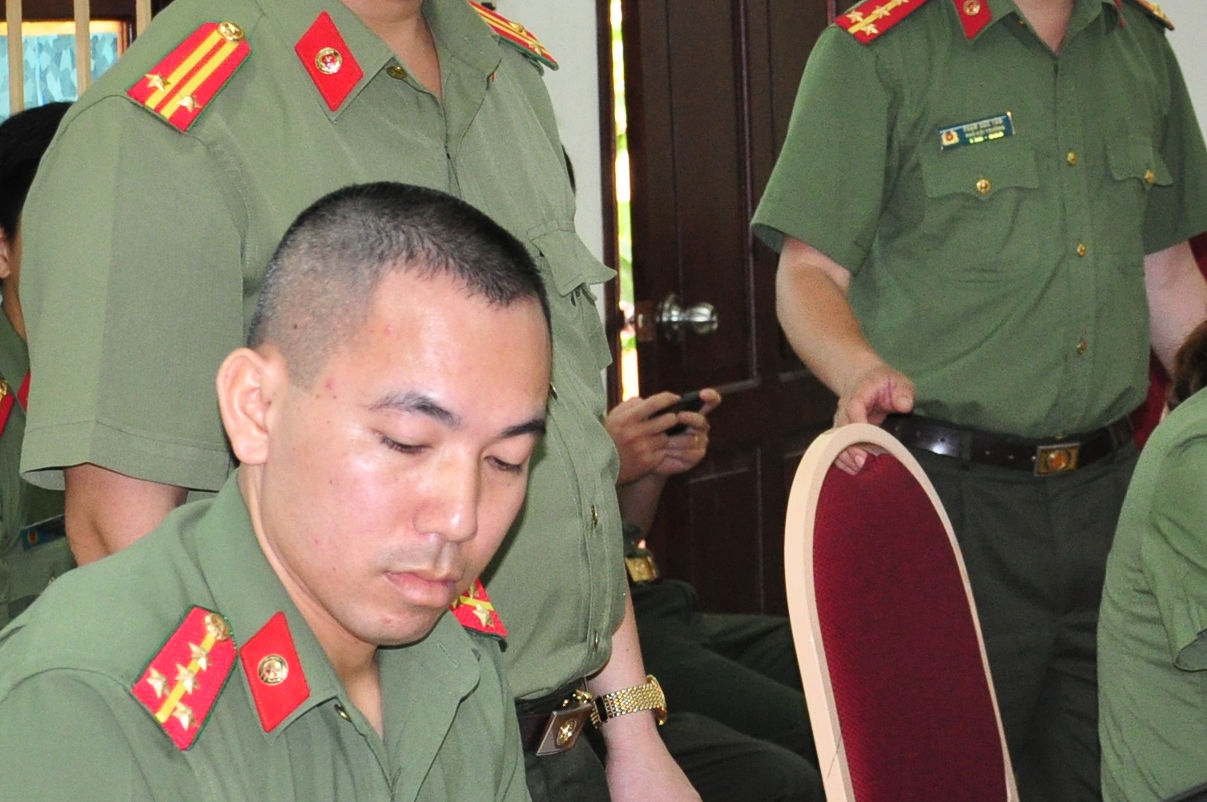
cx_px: 831
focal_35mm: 149
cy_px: 365
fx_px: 5004
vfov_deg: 9.2
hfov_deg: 13.7
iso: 800
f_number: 4.5
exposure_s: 1/60
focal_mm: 35
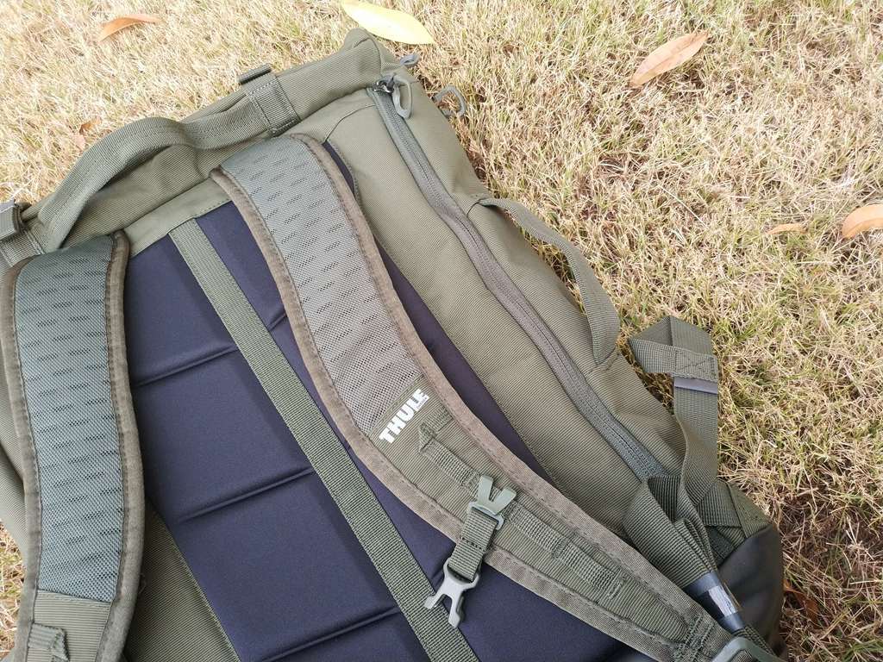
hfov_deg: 56.8
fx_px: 816
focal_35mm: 32
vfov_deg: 44.2
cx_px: 442
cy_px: 331
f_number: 2
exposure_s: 1/50
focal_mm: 4.5
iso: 170
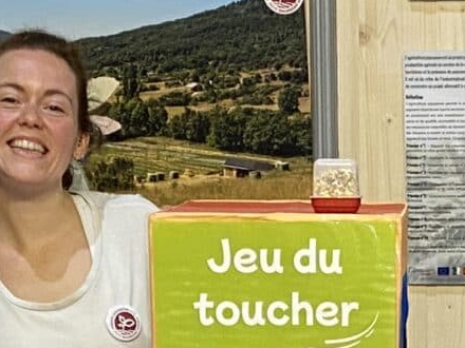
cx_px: 462
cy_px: 617
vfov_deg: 8.4
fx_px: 2284
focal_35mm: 170
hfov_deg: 11.5
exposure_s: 1/50
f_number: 1.8
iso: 100
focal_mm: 4.25
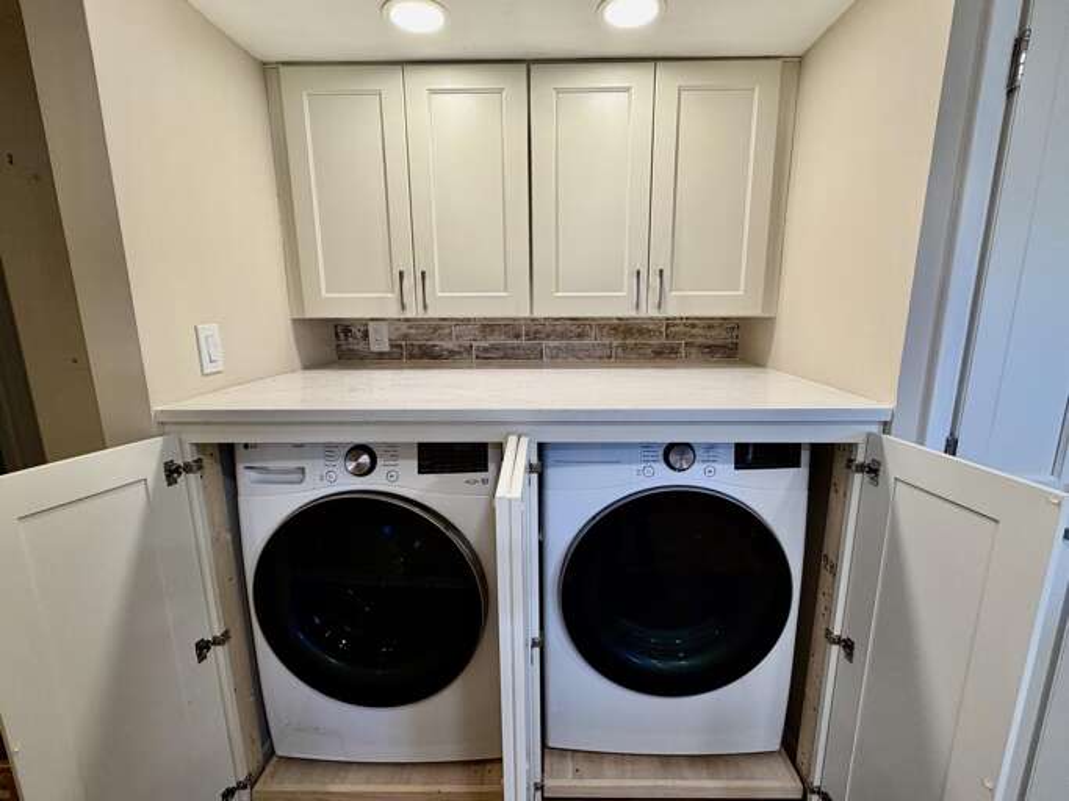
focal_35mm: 14
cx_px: 534
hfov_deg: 102.1
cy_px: 400
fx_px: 432
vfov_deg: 85.7
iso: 125
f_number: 2.2
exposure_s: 1/120
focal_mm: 2.22
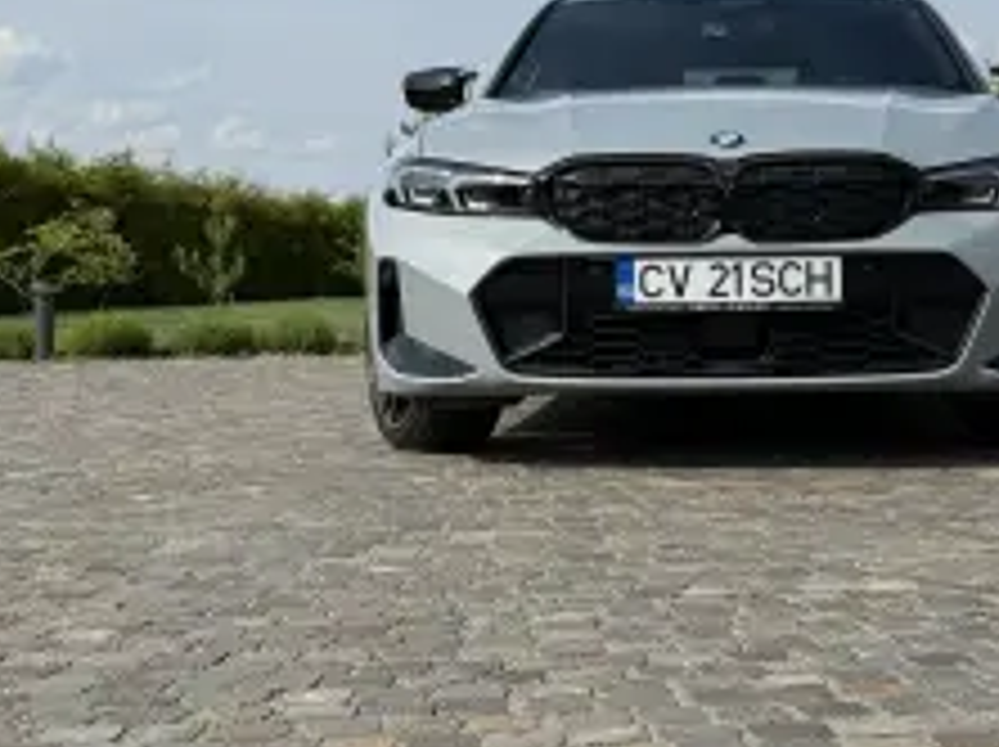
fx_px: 2249
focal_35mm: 78
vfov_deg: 18.8
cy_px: 234
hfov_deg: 24.8
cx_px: 738
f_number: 1.78
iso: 64
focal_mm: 6.76
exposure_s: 1/5208
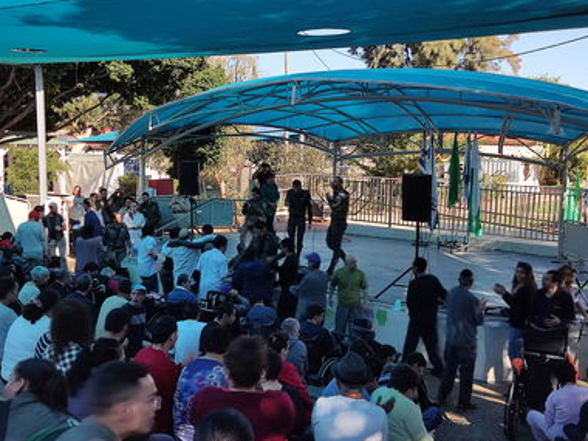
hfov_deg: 45.8
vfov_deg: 35.1
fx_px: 696
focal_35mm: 41
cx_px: 308
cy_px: 214
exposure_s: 1/802
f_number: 1.79
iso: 50
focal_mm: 4.71
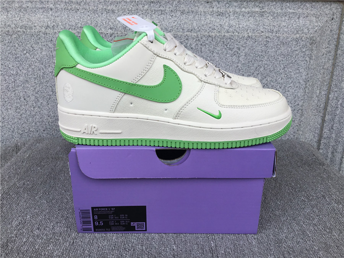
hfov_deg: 58.4
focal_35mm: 31
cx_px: 172
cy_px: 129
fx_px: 308
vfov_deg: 45.4
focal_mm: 3.3
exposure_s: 1/424
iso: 25
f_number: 2.4
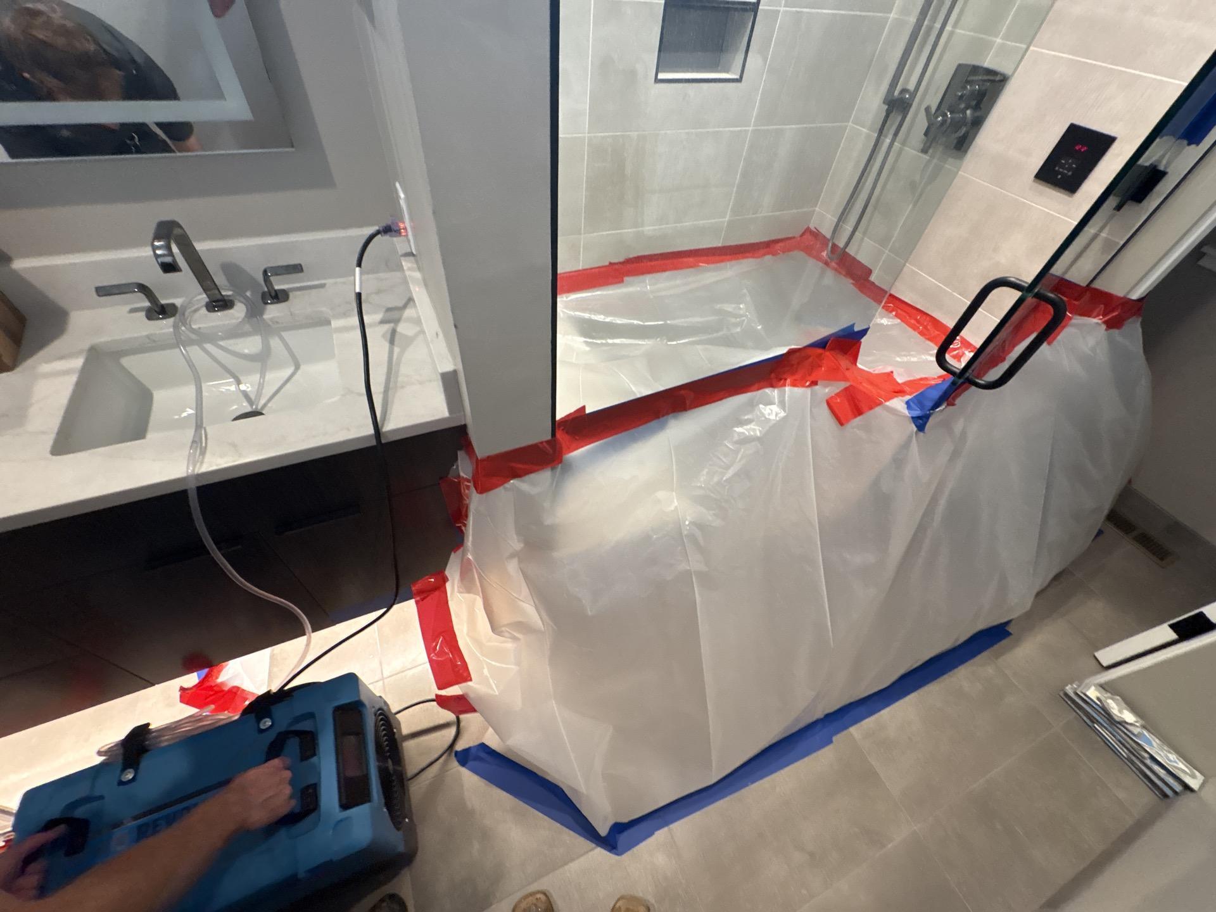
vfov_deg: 85.7
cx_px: 608
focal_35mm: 14
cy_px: 456
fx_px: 492
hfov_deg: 102.1
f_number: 2.2
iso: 400
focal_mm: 2.22
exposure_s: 1/60
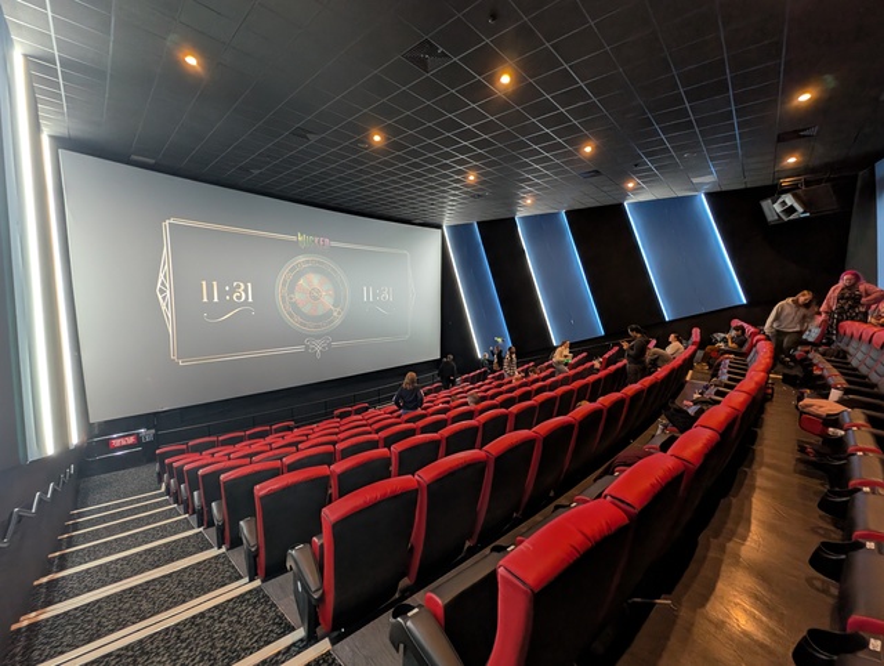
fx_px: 307
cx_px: 442
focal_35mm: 12
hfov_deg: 110.5
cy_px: 333
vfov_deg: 94.6
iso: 206
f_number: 1.95
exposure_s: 1/25
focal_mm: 2.23
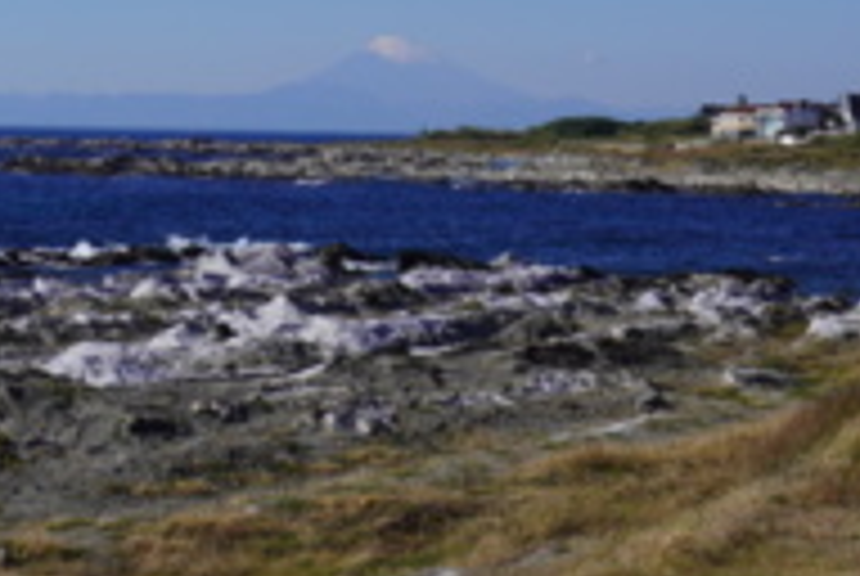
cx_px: 338
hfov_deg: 16.1
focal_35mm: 127
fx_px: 3039
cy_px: -90
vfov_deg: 10.7
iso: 100
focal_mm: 36
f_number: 11
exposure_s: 1/320
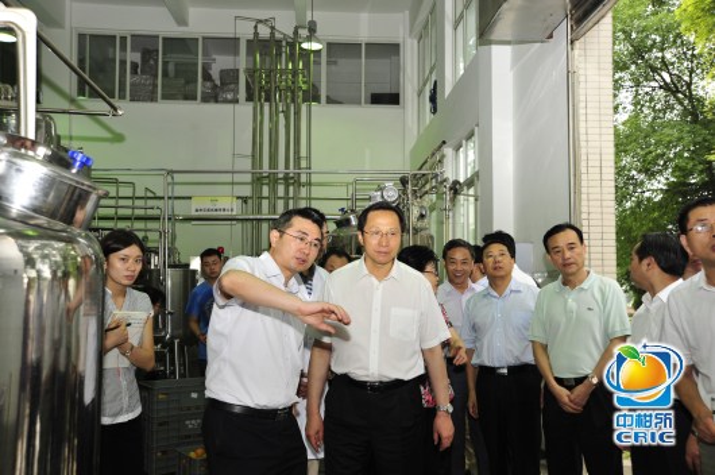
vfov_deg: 37.8
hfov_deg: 54.5
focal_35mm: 35
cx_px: 358
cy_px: 238
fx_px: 694
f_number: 6.3
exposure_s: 1/60
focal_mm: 35
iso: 640
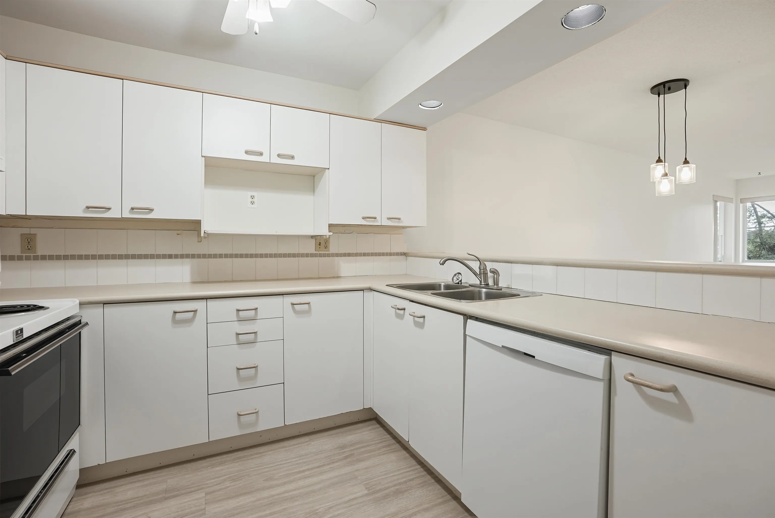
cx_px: 388
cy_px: 259
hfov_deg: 96.7
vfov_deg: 73.8
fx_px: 345
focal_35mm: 16
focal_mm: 16
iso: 160
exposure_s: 1/2.5
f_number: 8
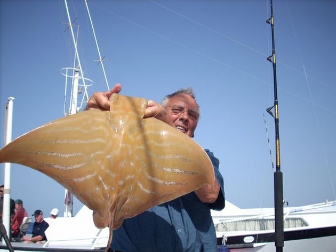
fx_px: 359
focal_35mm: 37
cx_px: 168
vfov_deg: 38.6
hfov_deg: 50.2
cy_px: 126
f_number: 5.6
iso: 64
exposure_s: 1/297
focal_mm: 6.2
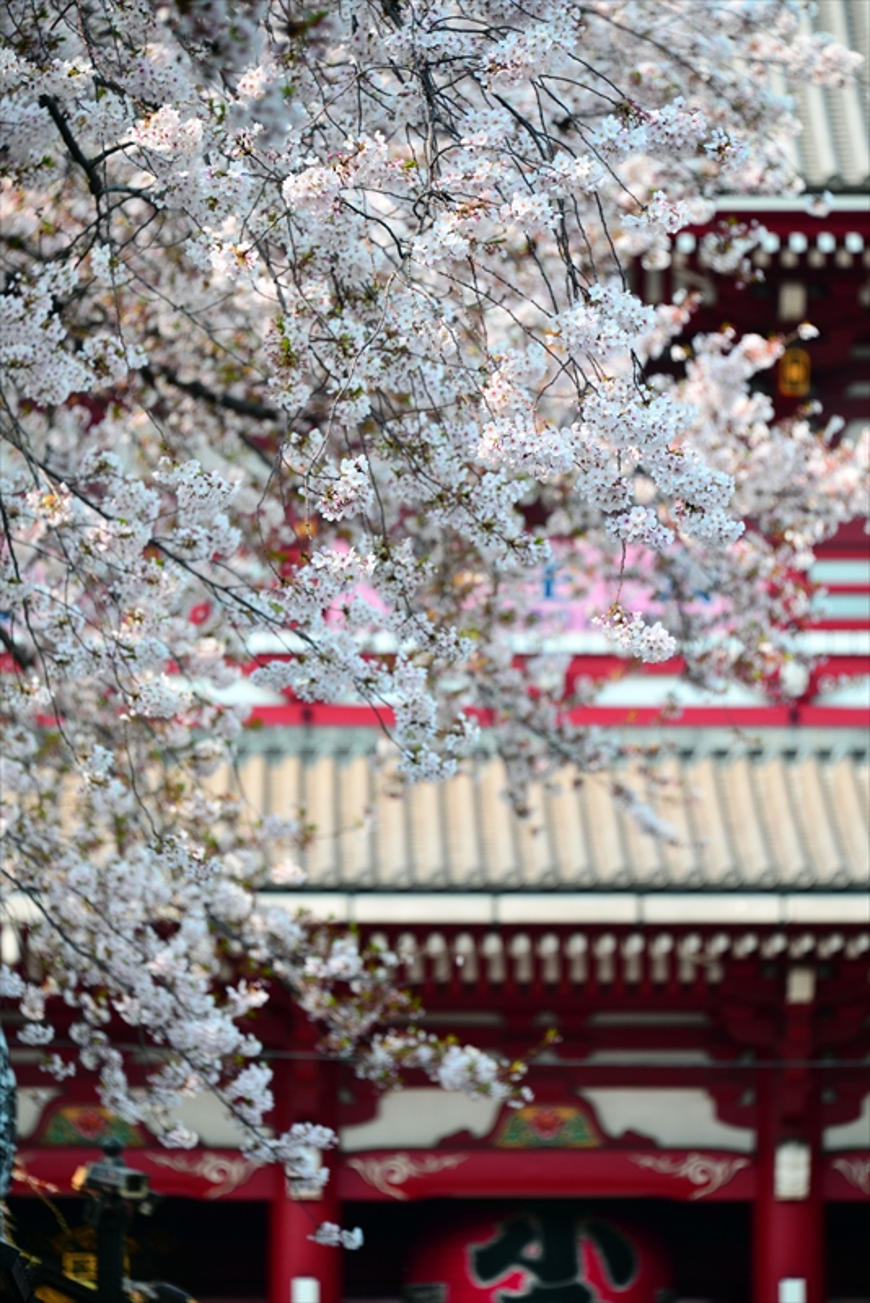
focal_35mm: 210
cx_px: 435
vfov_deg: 9.8
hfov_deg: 6.5
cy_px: 652
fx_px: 7605
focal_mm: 210
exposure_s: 1/250
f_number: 6.3
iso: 200
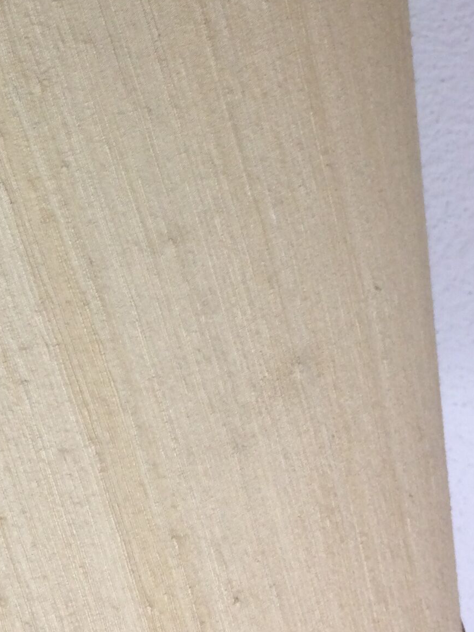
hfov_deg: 16.9
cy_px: 160
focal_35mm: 82
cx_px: -158
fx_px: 1497
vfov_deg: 23.6
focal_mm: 4.15
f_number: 2.2
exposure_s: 1/100
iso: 50
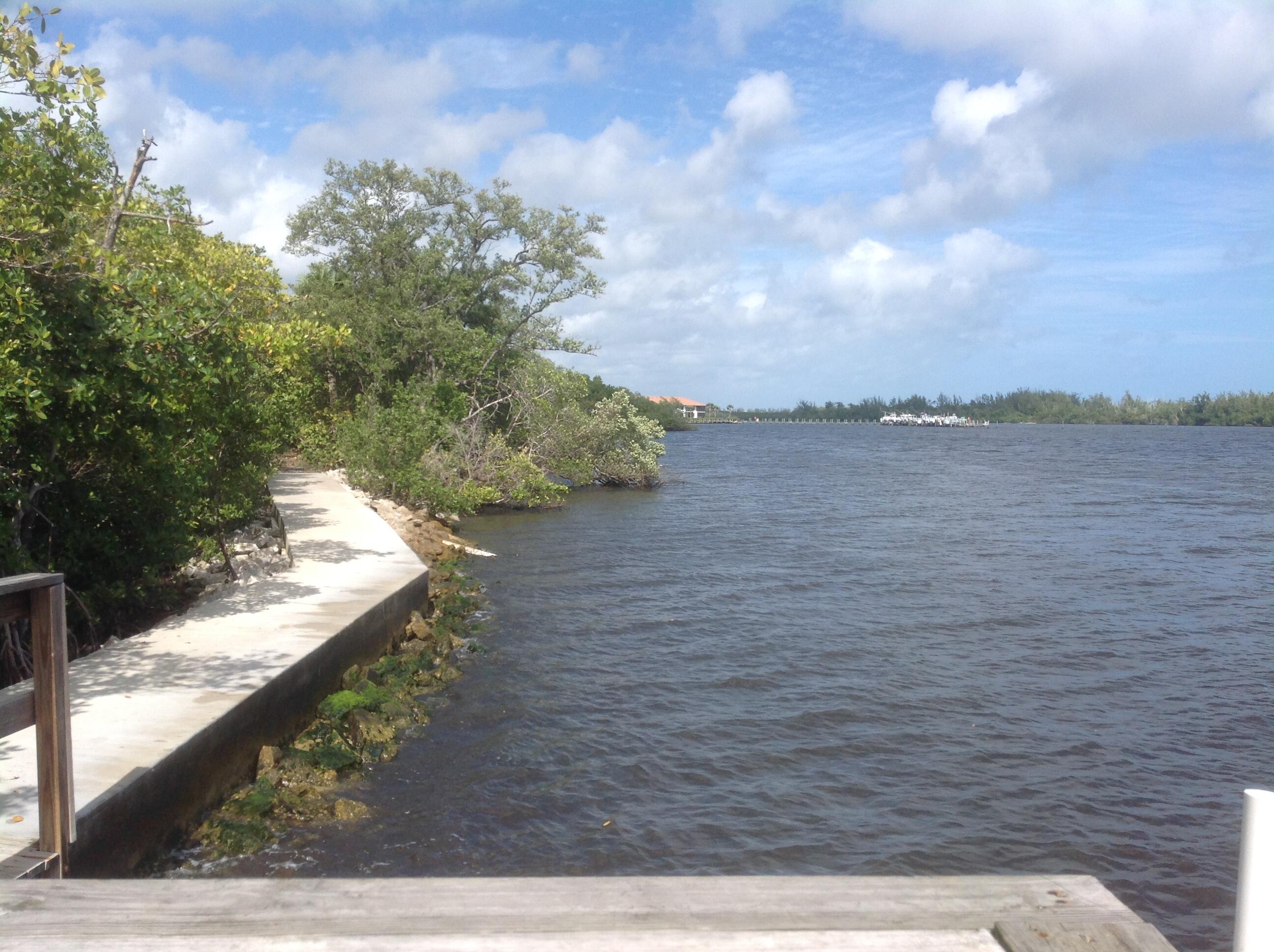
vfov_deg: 40.6
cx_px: 637
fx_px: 1286
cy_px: 476
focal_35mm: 35
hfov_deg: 52.7
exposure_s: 1/1890
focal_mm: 4.28
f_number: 2.4
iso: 50
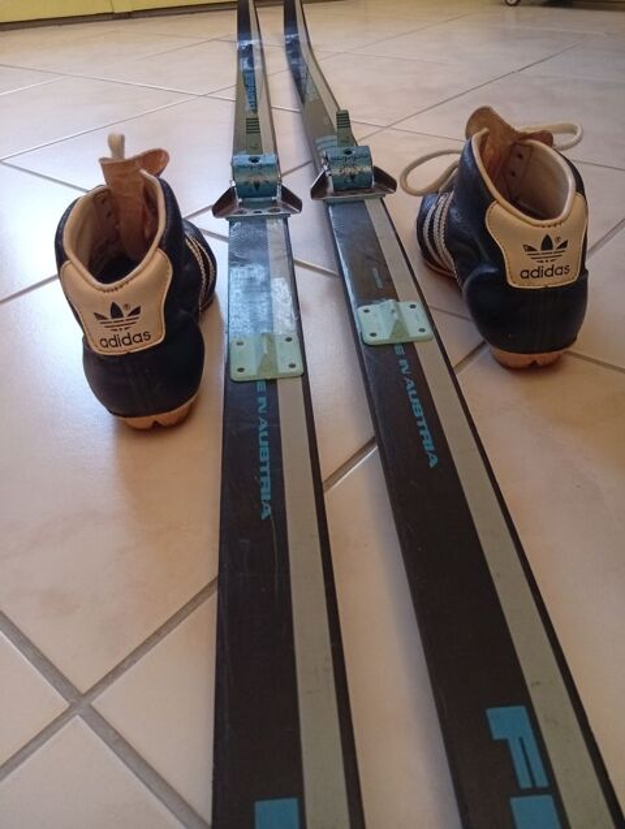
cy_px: 414
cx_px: 312
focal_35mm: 27
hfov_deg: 51.5
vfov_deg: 65.2
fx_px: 648
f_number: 1.8
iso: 573
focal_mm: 3.84
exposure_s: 1/33.3
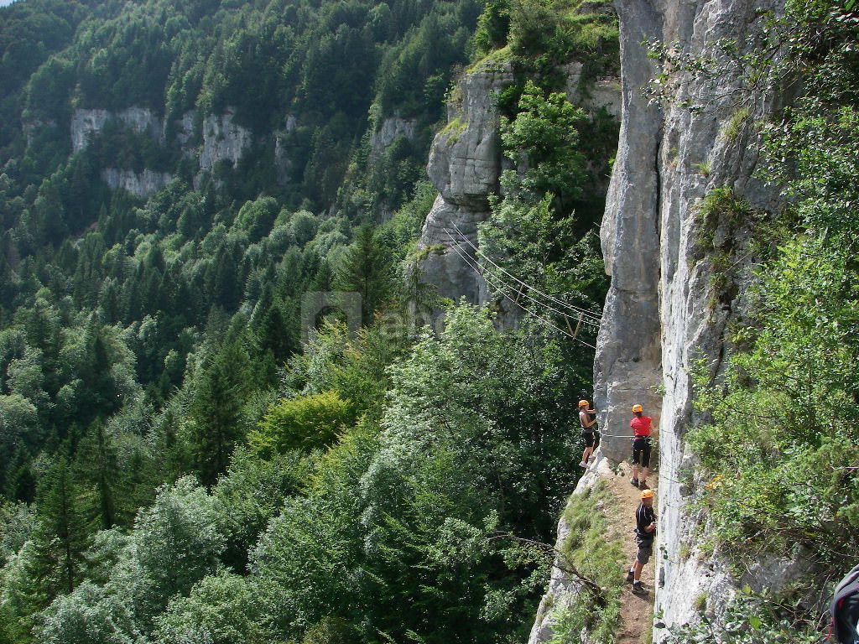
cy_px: 322
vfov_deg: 37.7
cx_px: 430
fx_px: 943
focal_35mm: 38
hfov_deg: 49.0
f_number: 6.6
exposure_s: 1/100
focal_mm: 6.3
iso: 64
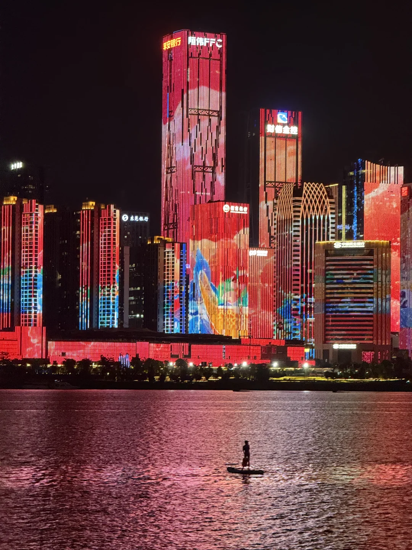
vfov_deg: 16.4
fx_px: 1904
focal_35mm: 120
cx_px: 206
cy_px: 275
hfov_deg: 12.3
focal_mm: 15.66
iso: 800
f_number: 2.8
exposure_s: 1/46
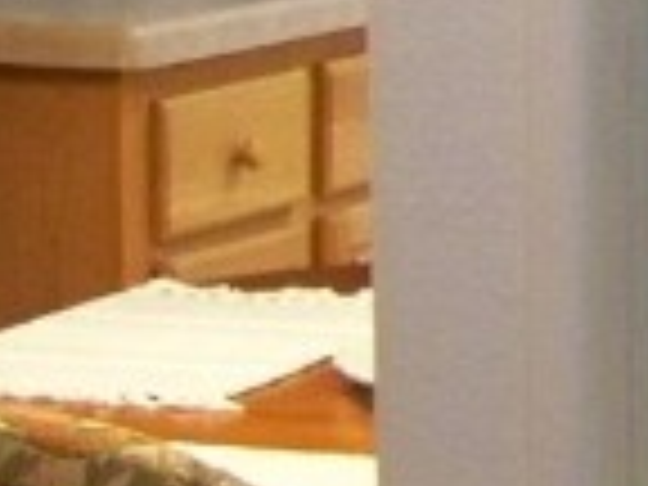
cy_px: -320
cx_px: 1490
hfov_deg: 7.3
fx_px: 4792
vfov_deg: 5.7
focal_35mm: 256
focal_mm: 5.85
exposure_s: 1/30
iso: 320
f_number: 2.8
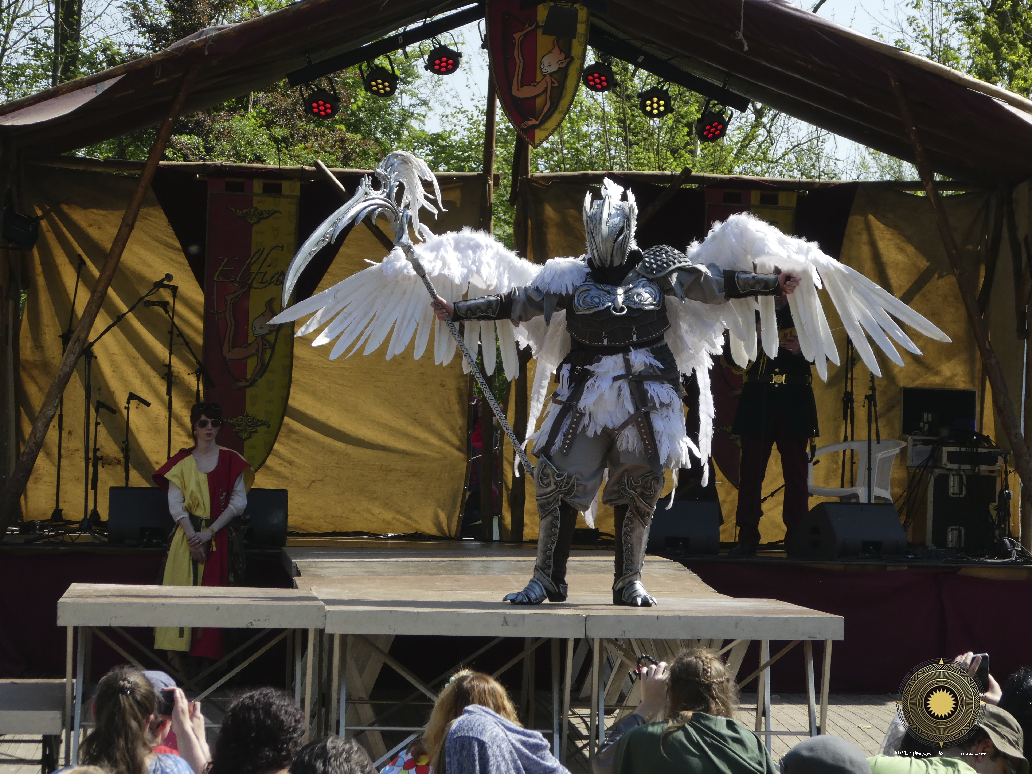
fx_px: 4263
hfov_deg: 13.8
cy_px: 387
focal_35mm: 143
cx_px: 516
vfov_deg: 10.4
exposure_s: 1/250
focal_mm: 25.6
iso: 80
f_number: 5.4
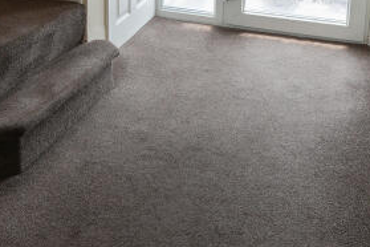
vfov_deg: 22.4
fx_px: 565
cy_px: -63
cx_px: 123
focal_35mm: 55
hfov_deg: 35.9
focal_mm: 10
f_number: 4
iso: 100
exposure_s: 1/60
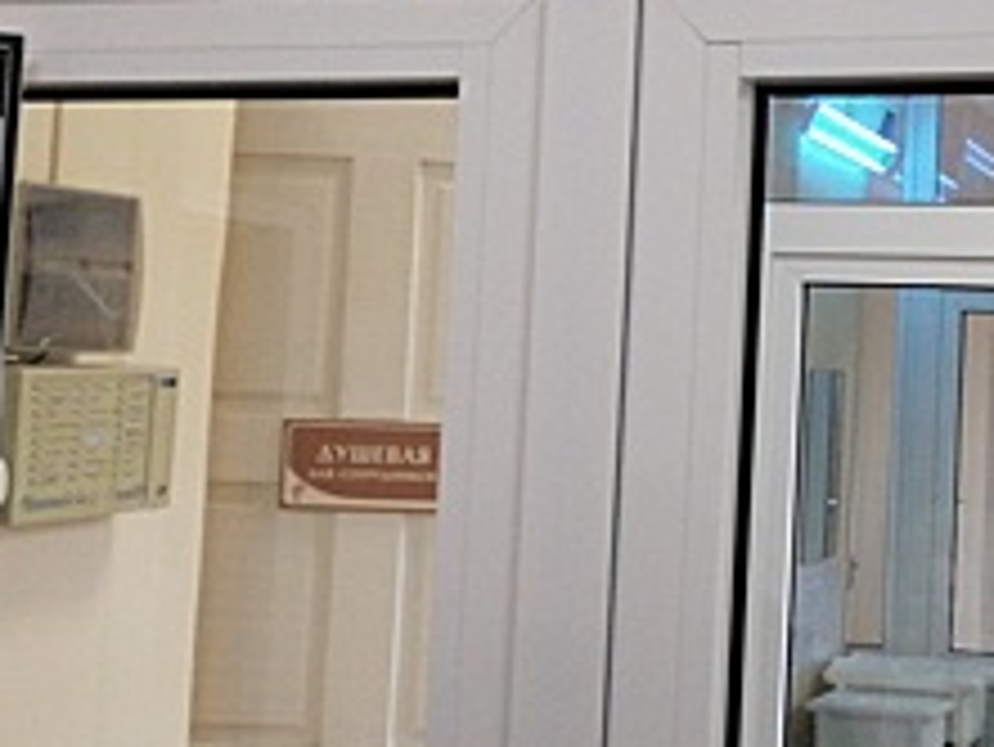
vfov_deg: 25.6
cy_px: 297
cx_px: 866
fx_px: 1638
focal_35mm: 57
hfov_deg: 32.3
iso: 320
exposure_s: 1/100
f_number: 1.8
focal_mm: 3.96
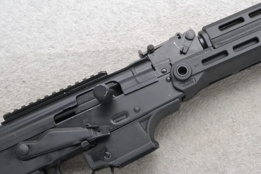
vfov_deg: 22.1
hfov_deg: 32.8
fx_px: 442
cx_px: 151
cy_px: 130
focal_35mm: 61
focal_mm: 22
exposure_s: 1/125
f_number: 20
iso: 3200
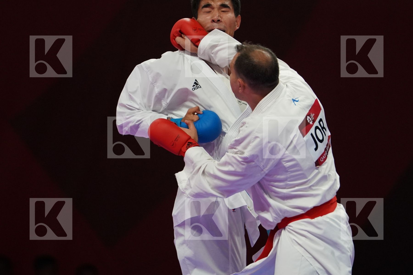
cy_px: 138
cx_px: 206
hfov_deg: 4.9
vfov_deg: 3.3
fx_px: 4818
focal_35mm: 420
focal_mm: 280
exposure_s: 1/1000
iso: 3200
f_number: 4
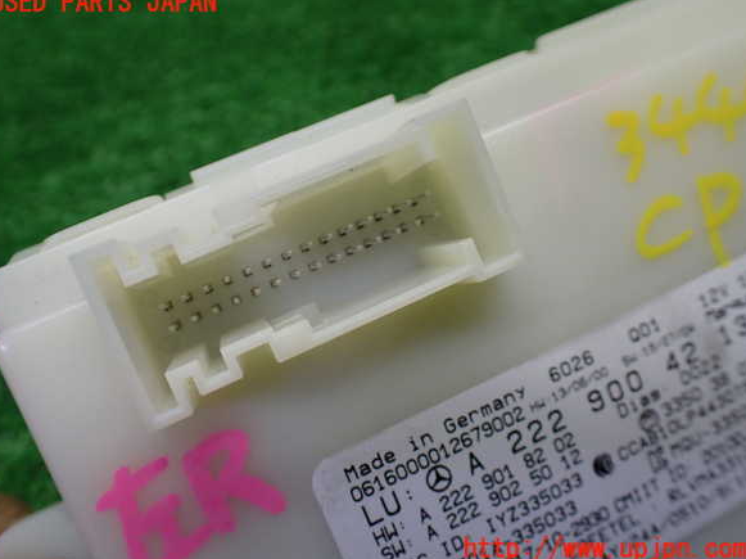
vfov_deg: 45.4
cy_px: 276
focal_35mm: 31
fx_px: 668
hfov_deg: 58.4
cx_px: 369
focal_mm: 5.4
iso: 200
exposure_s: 1/125
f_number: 2.3
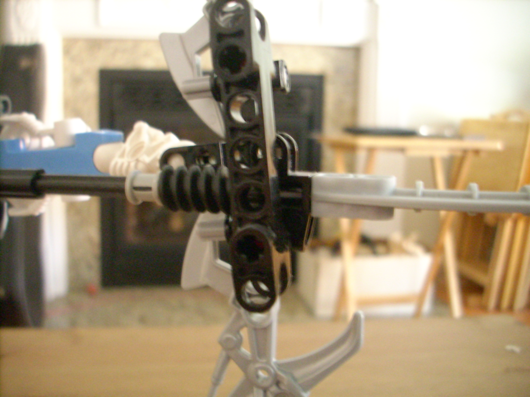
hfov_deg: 50.1
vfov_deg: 38.7
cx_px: 265
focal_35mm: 37
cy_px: 198
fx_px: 567
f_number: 2.8
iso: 475
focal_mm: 6.2
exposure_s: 1/4
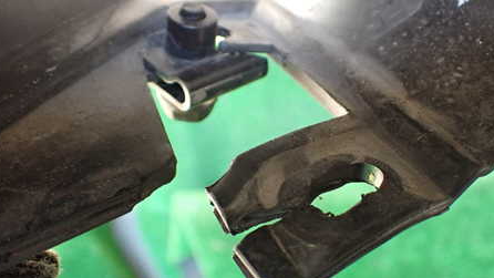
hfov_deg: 46.1
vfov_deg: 27.0
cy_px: 169
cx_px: 298
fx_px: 576
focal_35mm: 44
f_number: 2.3
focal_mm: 5.4
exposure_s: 1/125
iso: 800
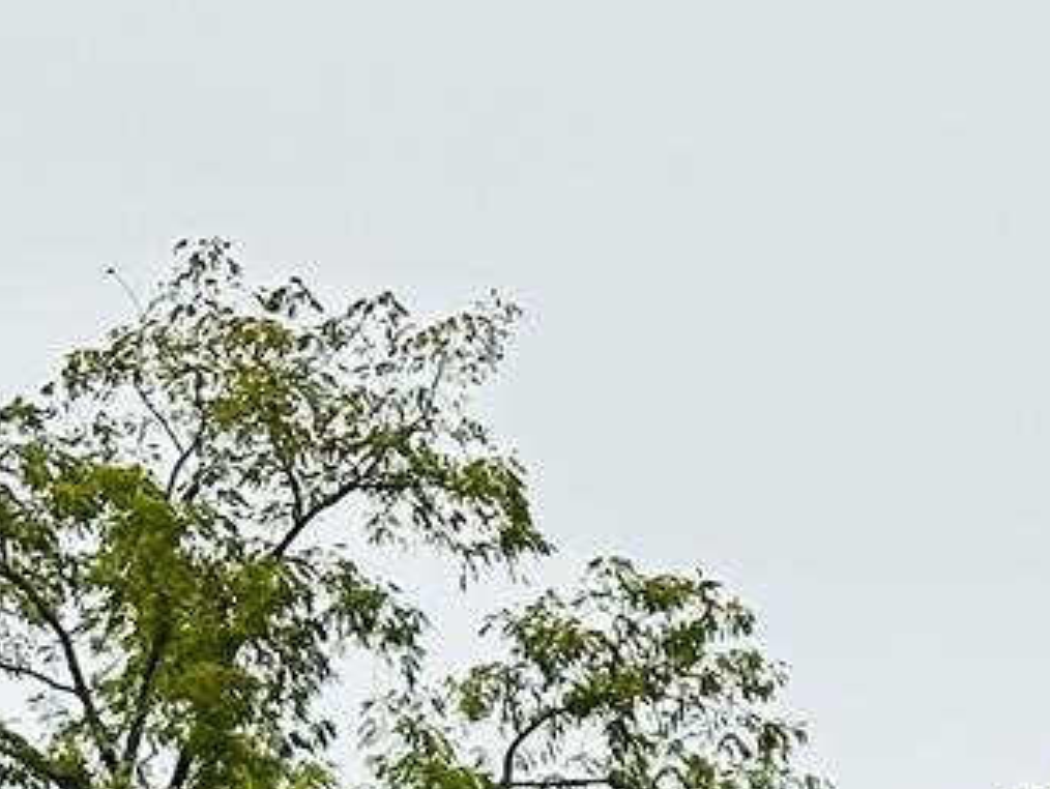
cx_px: 1886
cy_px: 1056
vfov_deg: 6.5
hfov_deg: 8.4
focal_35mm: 227
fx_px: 6890
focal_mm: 6.86
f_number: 1.78
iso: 64
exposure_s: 1/2203
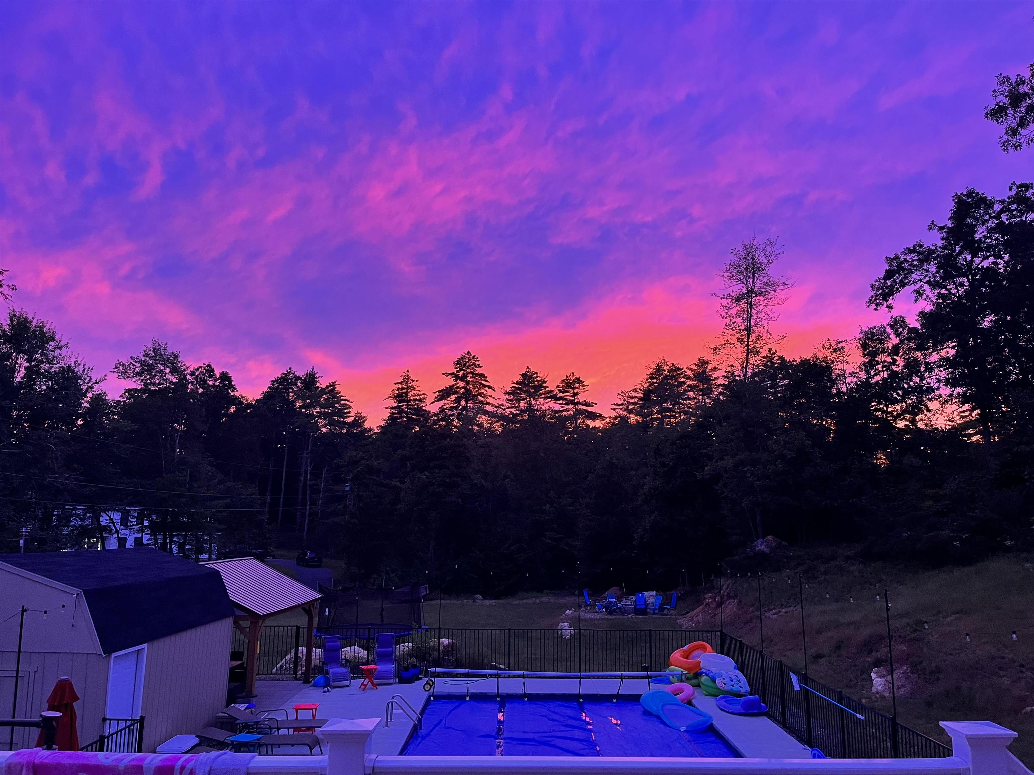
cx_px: 517
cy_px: 388
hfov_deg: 67.3
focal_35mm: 26
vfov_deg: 53.1
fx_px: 777
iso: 320
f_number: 1.6
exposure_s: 1/60
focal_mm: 5.1
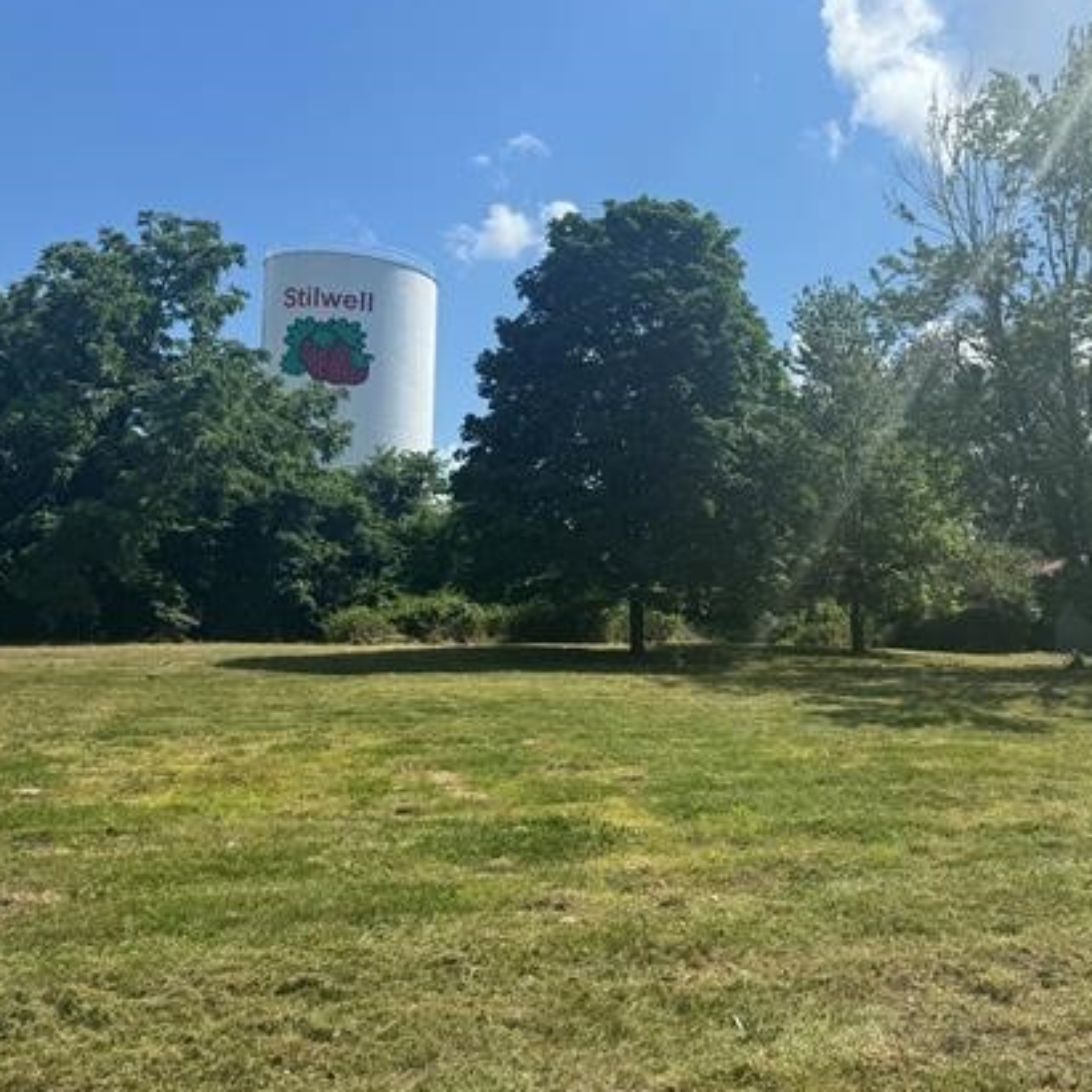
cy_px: 603
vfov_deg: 49.7
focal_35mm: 33
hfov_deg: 47.9
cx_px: 818
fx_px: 1178
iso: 80
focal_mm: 6.76
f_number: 1.78
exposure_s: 1/4950
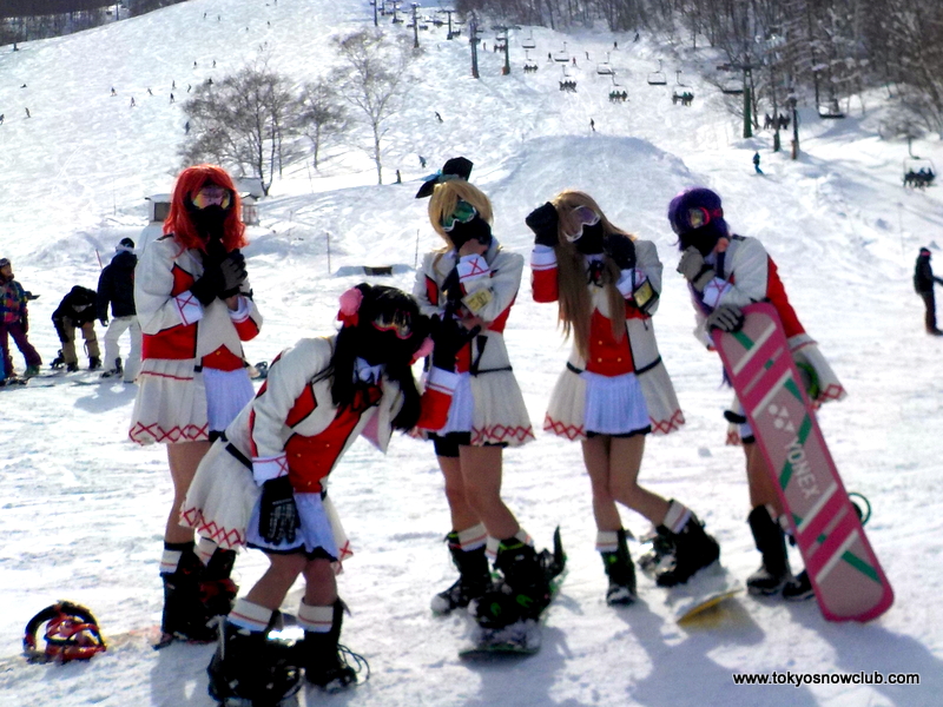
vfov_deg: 46.8
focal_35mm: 30
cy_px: 354
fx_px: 817
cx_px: 472
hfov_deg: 60.0
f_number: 6.6
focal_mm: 4.1
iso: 125
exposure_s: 1/1000
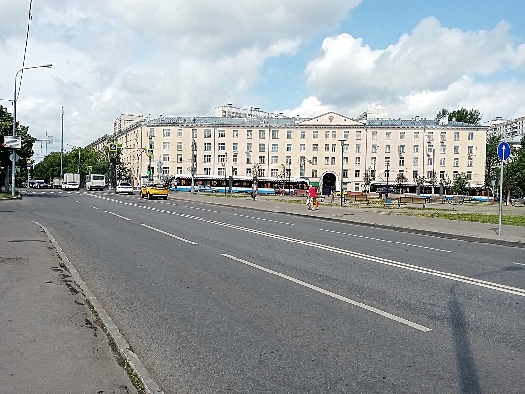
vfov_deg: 53.1
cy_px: 197
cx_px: 262
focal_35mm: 26
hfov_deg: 67.3
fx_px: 394
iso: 104
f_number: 1.8
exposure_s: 1/2179
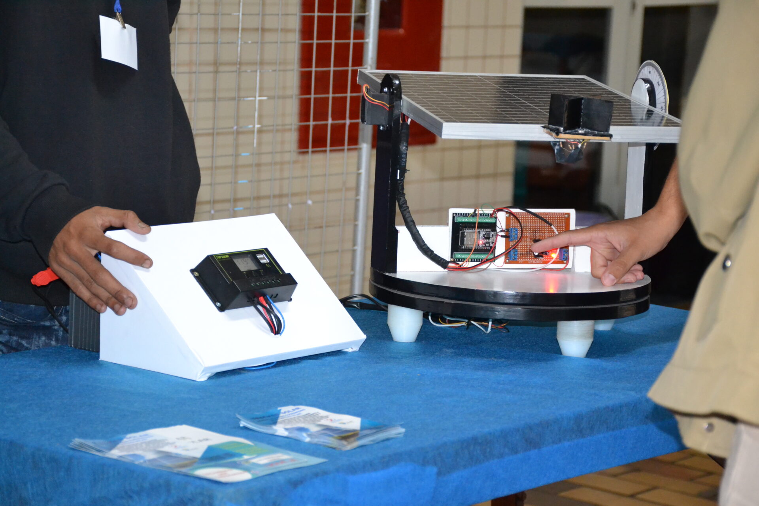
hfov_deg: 19.5
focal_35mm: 105
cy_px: 253
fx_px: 2214
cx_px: 380
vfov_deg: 13.0
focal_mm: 70
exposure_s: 1/60
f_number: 5
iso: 3200
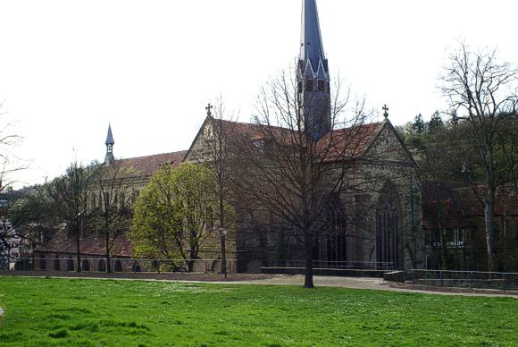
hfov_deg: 46.4
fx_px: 605
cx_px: 259
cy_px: 174
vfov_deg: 32.0
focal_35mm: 42
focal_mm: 28
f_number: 9
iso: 100
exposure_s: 1/100
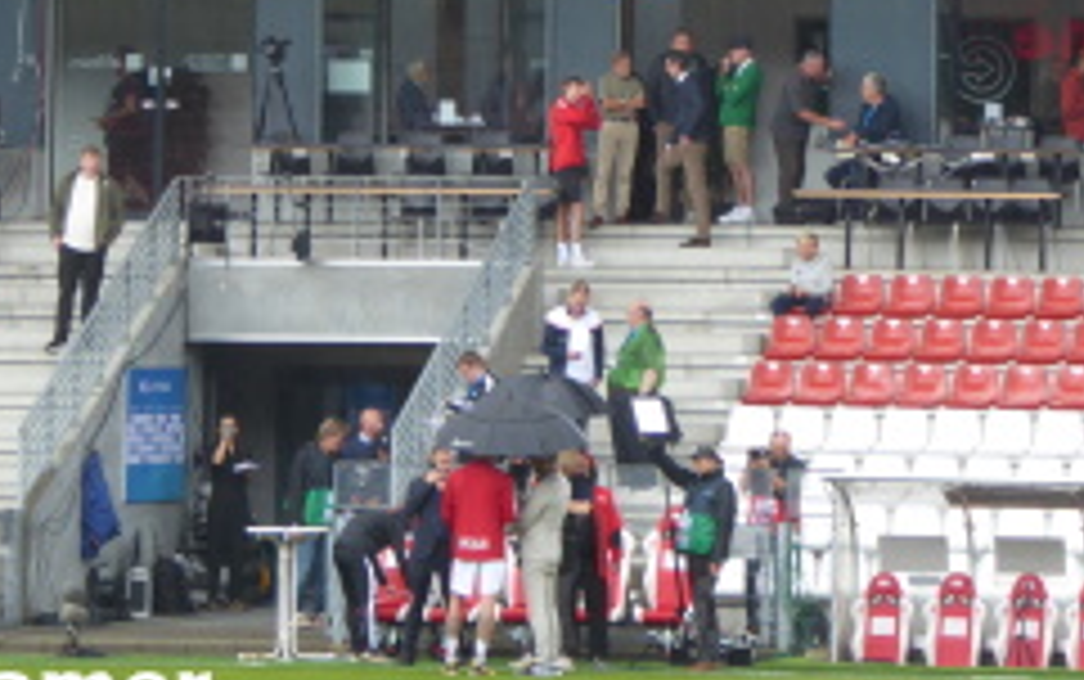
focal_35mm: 317
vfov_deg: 4.1
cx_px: 463
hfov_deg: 6.6
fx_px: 9372
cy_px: -23
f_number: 5.5
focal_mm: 28.7
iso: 80
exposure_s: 1/80
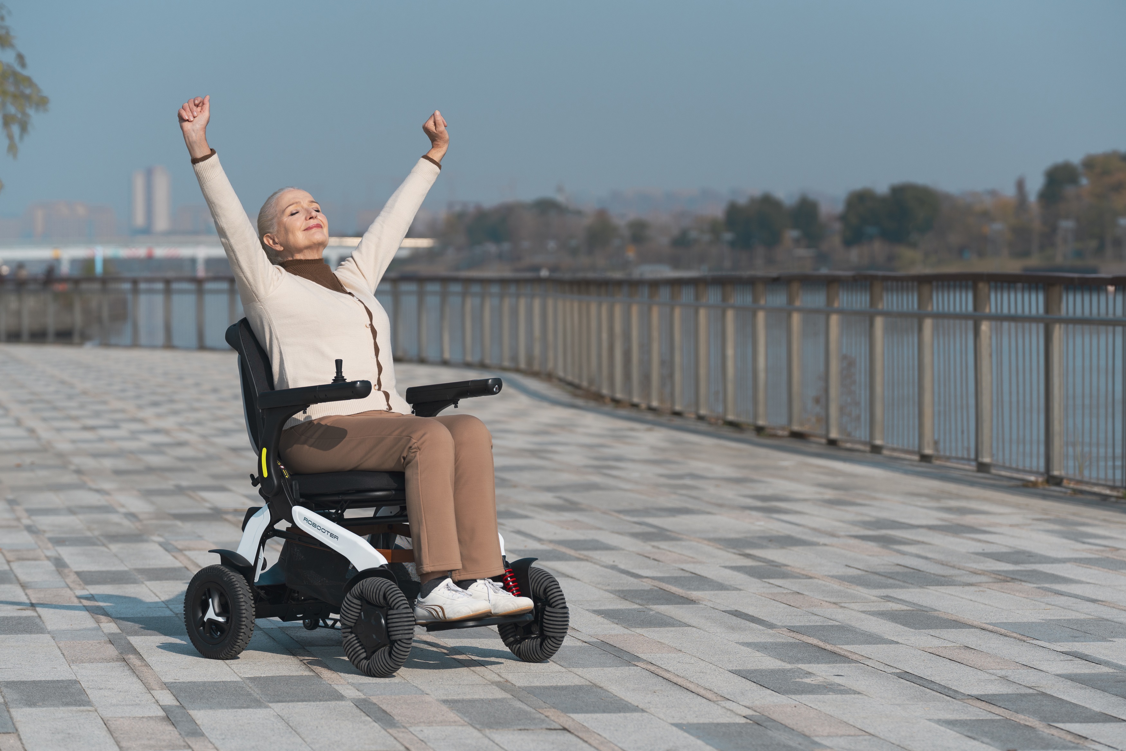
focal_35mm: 108
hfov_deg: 18.9
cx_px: 563
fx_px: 3378
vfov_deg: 12.7
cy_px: 376
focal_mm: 108
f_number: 4
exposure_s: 1/2500
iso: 100
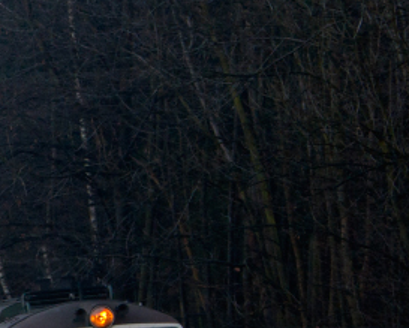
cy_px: 277
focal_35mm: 449
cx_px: -446
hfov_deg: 4.2
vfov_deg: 3.5
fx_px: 5441
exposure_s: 1/320
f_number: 7.1
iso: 400
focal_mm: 72.5
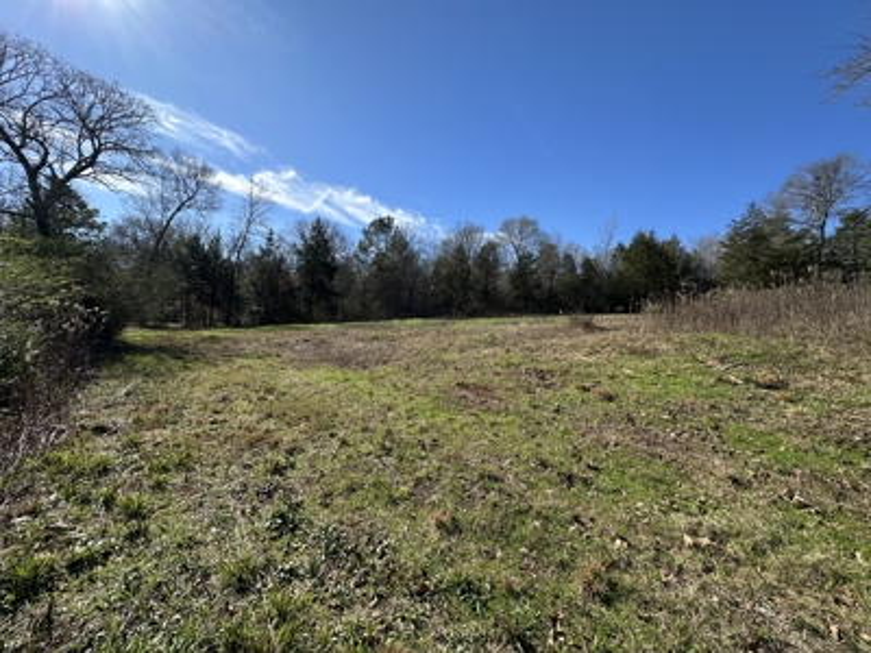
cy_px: 326
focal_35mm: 14
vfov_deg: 85.7
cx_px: 436
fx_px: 352
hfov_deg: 102.1
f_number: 2.2
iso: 40
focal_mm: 2.22
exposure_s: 1/1147
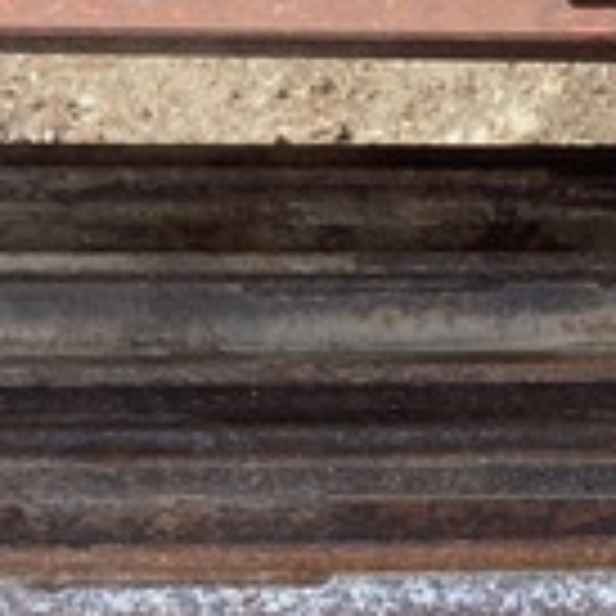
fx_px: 2698
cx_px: 1201
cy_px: 486
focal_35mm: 134
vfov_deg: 13.0
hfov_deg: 11.8
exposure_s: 1/845
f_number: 1.8
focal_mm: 4.25
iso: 32
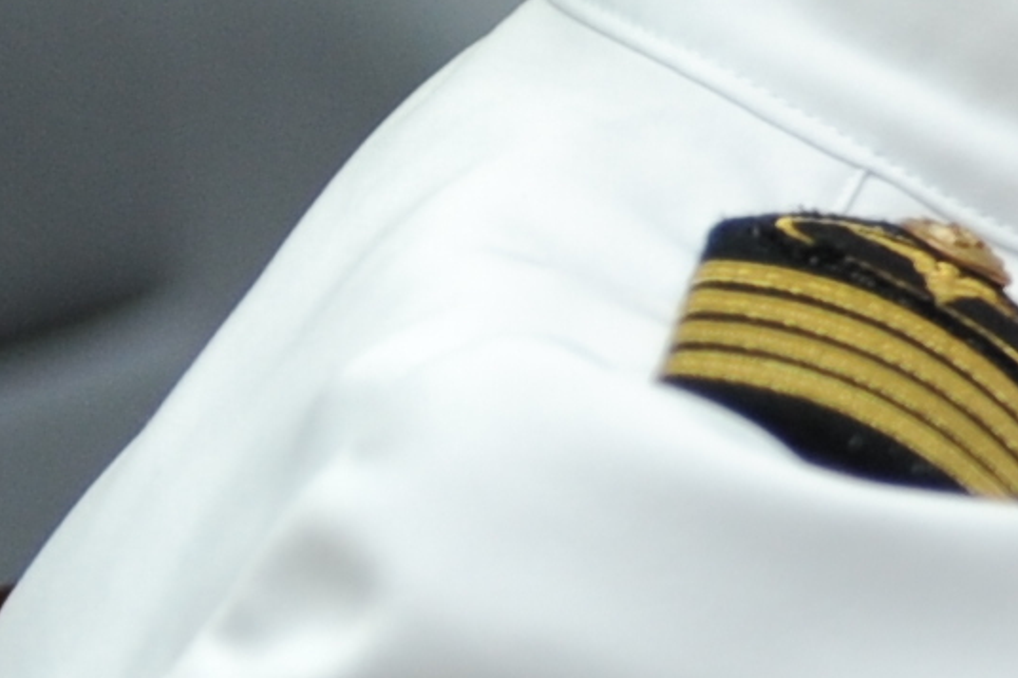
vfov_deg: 2.8
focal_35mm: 492
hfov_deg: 4.0
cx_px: 3688
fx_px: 13908
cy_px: 110
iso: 500
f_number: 2.8
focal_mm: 62
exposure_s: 1/60
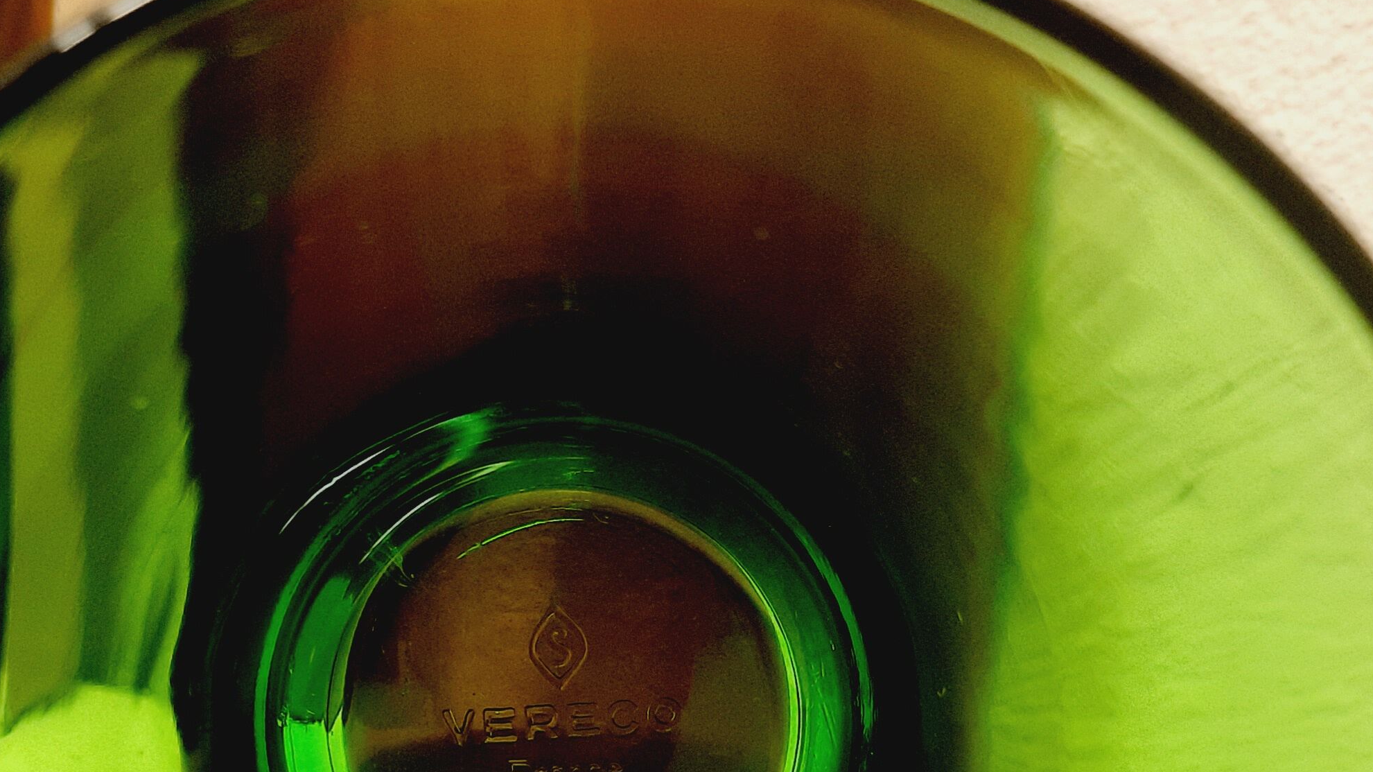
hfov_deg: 37.2
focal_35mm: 55
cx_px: 406
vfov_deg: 20.9
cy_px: 830
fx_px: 2002
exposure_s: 1/33
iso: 64
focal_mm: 4.6
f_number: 2
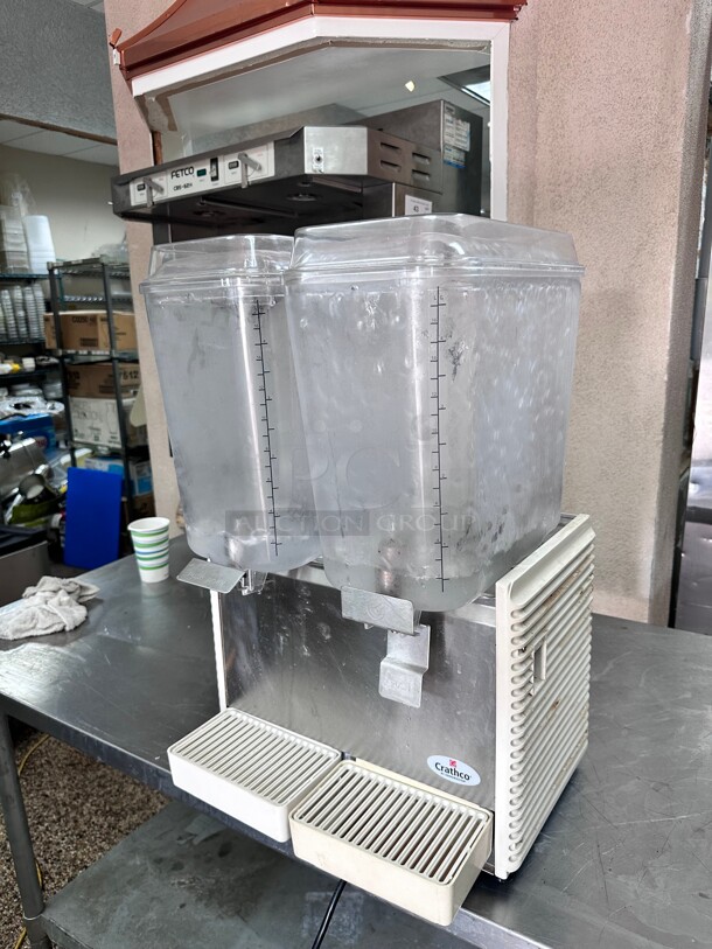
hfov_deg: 56.8
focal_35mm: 24
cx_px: 356
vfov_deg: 71.6
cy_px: 474
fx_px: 658
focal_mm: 6.86
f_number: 1.78
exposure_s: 1/120
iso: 200
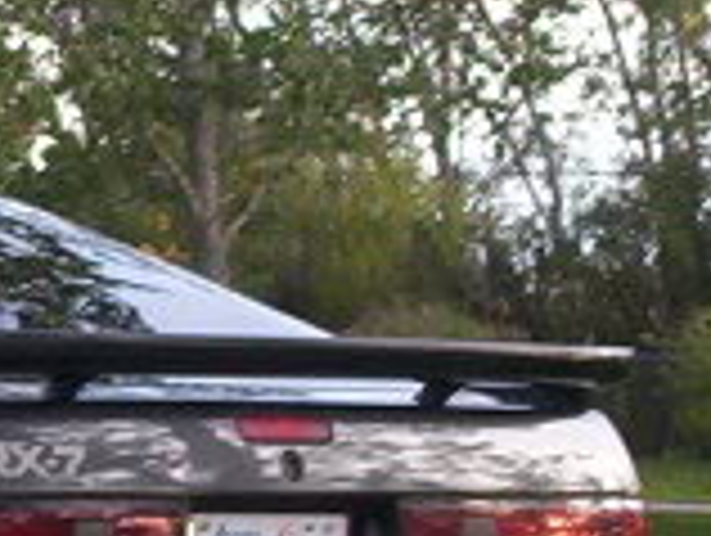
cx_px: -477
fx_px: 4032
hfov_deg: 9.7
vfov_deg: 7.6
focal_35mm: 196
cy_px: 320
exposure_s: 1/60
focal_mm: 4.99
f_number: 4.5
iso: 140
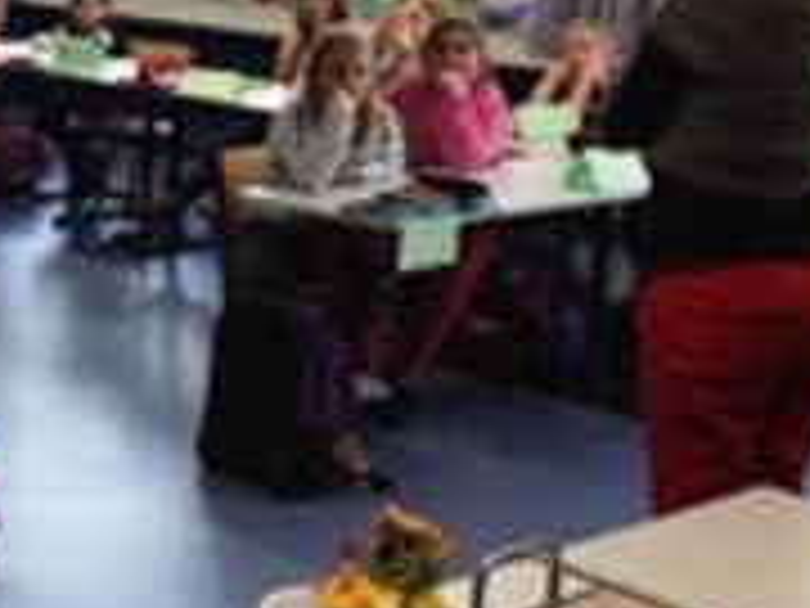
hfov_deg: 22.6
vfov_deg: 17.8
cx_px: -63
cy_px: 126
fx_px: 1919
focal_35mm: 82
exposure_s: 1/40
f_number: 2.4
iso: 50
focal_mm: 4.12
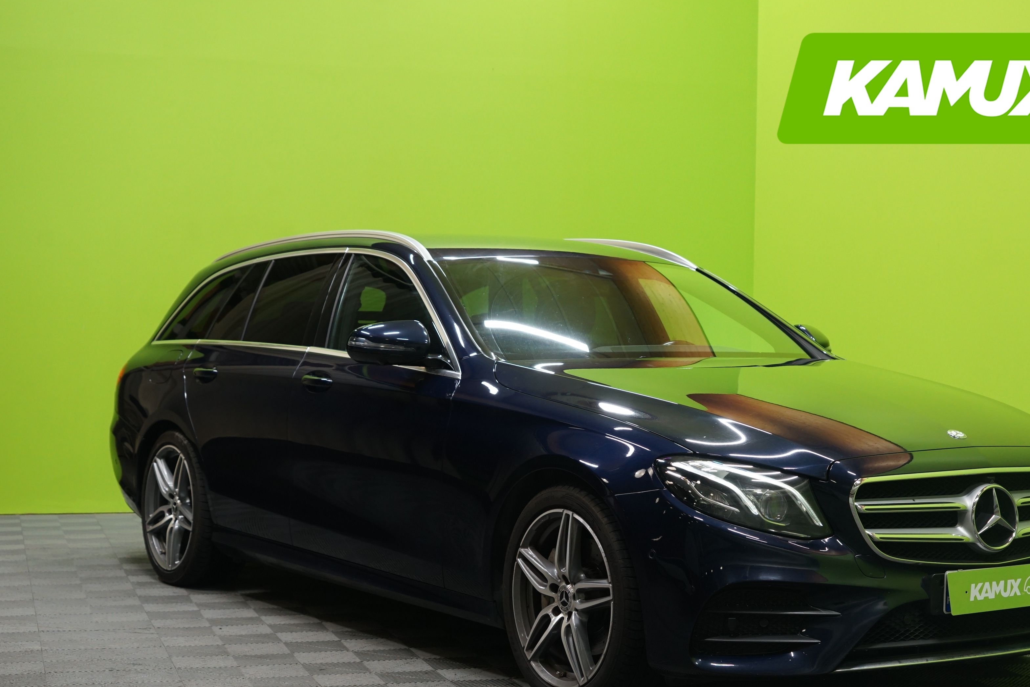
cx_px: 615
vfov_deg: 21.2
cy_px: 423
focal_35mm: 64
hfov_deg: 31.3
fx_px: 1831
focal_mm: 51
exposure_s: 1/20
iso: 800
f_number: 5.6
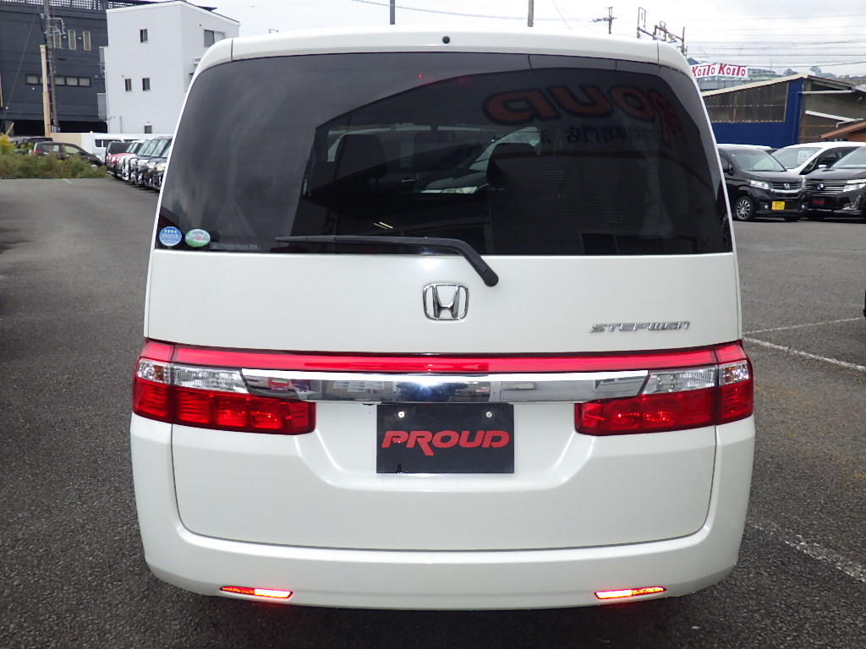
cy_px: 324
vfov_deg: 41.8
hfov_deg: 54.0
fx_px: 851
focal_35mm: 34
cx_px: 433
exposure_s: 1/125
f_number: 3.8
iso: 125
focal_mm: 6.1
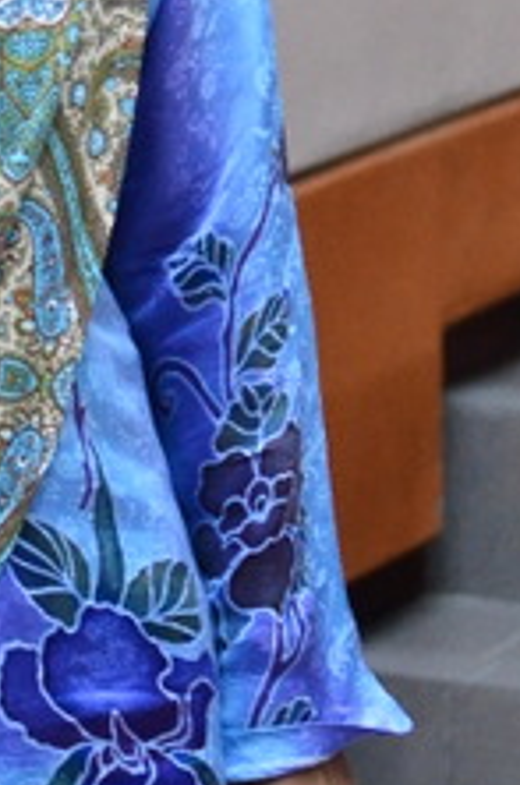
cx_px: -159
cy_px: -212
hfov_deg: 4.6
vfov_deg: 6.9
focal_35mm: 298
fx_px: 6482
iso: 2500
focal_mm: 55
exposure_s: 1/250
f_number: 2.8
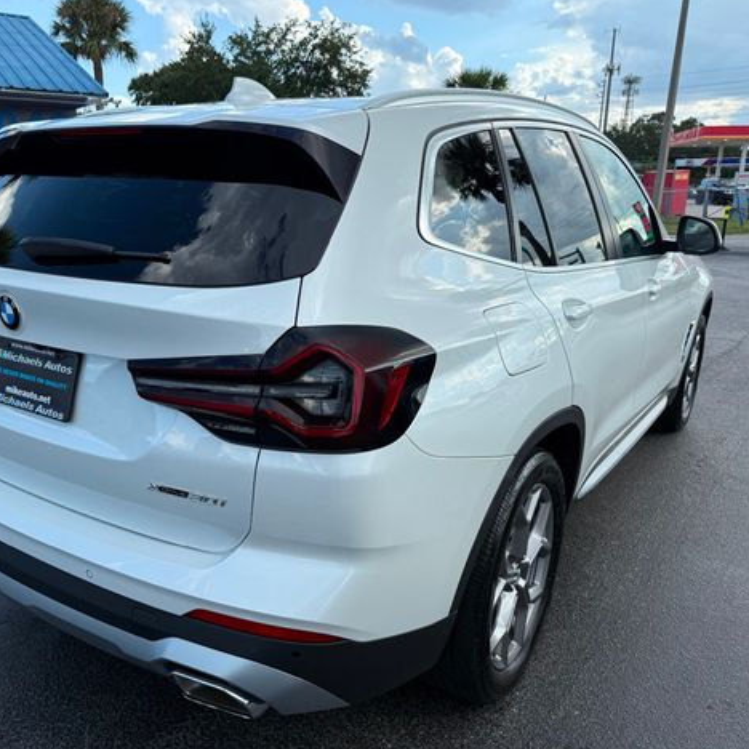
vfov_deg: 55.6
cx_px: 291
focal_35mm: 29
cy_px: 379
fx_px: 710
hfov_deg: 55.1
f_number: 1.78
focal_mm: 6.76
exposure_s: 1/1901
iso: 80
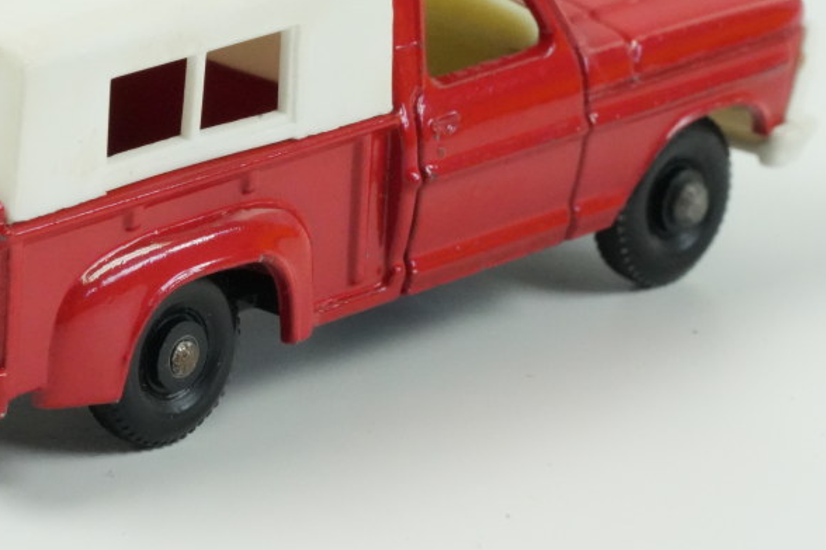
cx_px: 184
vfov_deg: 7.0
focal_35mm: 196
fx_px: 4497
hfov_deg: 10.5
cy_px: 140
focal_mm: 90
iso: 12800
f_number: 22
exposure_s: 1/100
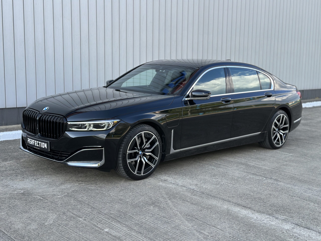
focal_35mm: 48
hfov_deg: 39.7
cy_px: 120
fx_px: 445
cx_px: 160
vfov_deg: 30.3
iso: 80
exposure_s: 1/830
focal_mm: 6.86
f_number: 1.78
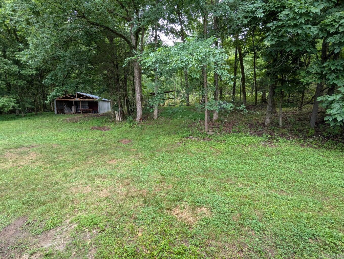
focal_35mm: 16
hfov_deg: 94.4
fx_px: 159
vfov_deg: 78.2
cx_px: 172
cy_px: 130
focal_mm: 2.35
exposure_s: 1/570
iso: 280
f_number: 2.2
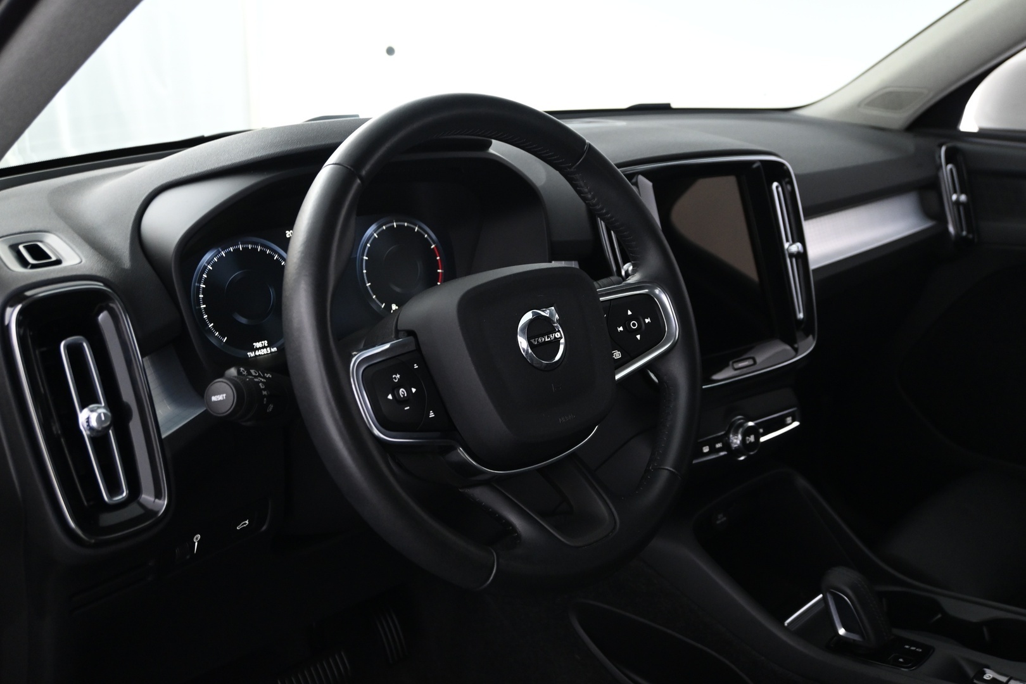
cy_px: 342
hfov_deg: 56.1
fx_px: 962
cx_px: 513
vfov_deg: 39.1
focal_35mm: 34
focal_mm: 22.5
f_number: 4
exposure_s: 1/13
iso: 1600
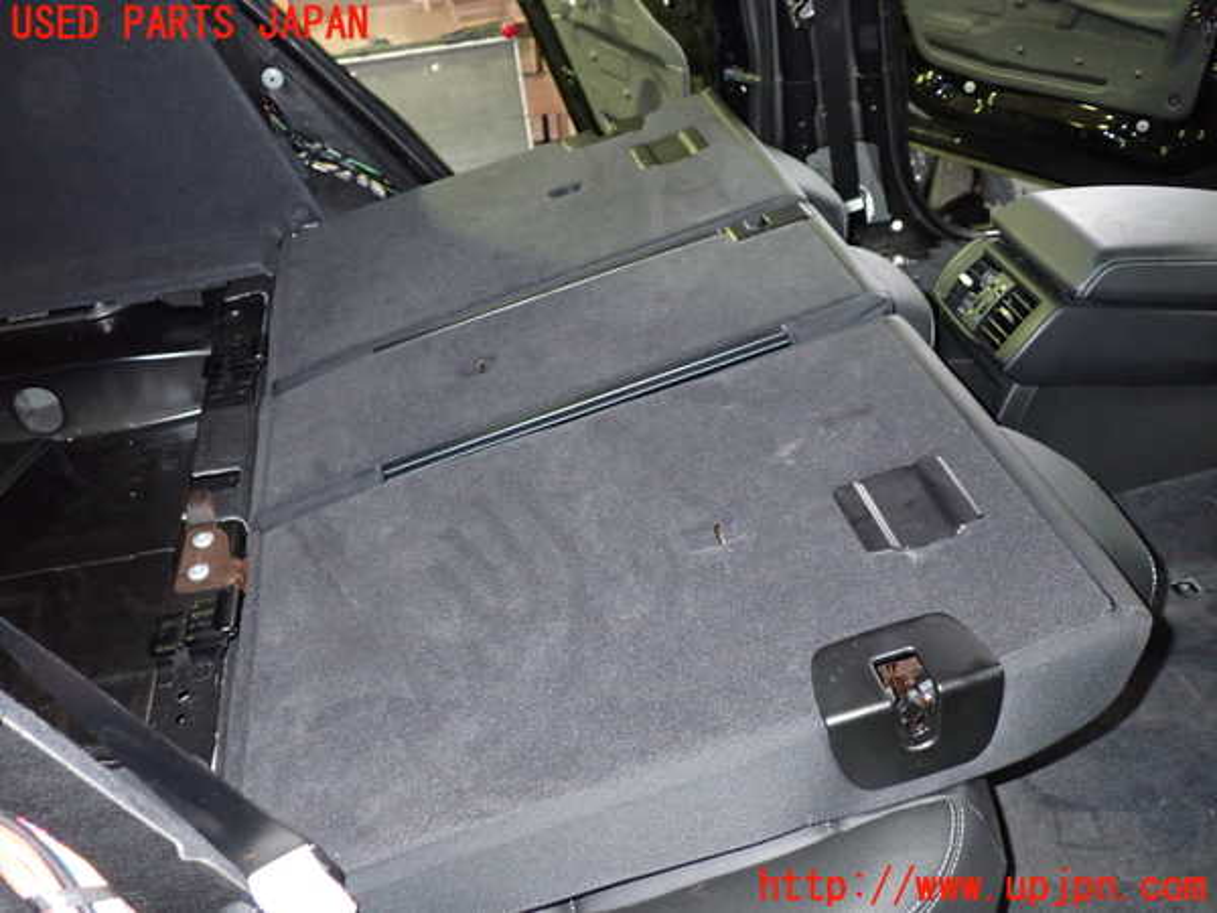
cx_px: 608
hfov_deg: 60.0
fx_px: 1055
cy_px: 456
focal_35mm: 30
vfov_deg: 46.8
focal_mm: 5.4
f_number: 2.3
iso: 800
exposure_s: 1/30
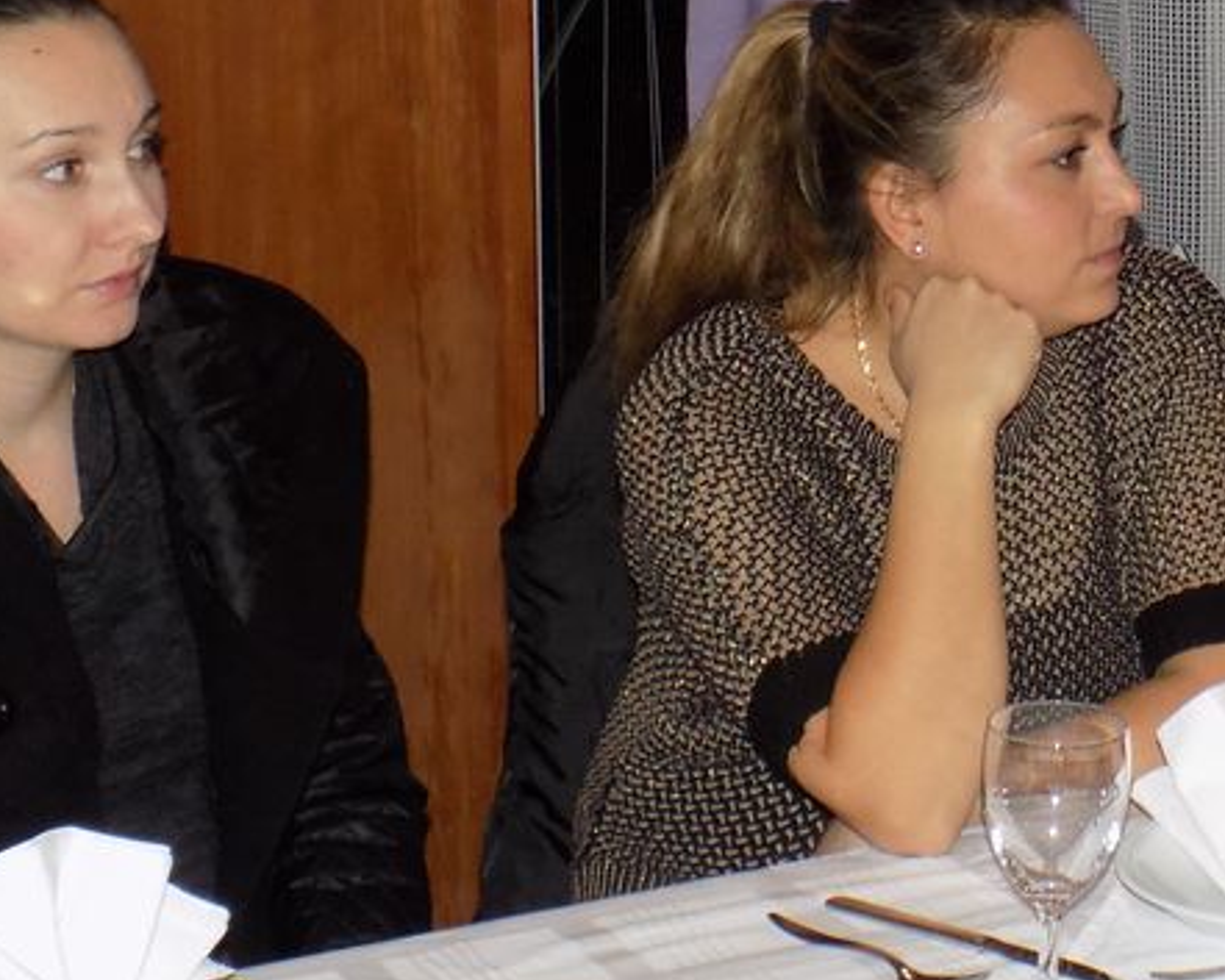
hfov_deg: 20.0
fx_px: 3372
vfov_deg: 16.5
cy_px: 300
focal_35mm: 93
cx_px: 1228
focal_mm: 7.3
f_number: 3.6
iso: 250
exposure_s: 1/30
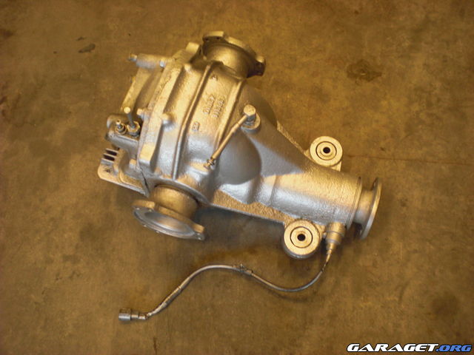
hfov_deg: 49.0
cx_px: 237
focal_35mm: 38
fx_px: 520
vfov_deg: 37.7
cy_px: 178
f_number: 3.1
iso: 200
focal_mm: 6.3
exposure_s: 1/25
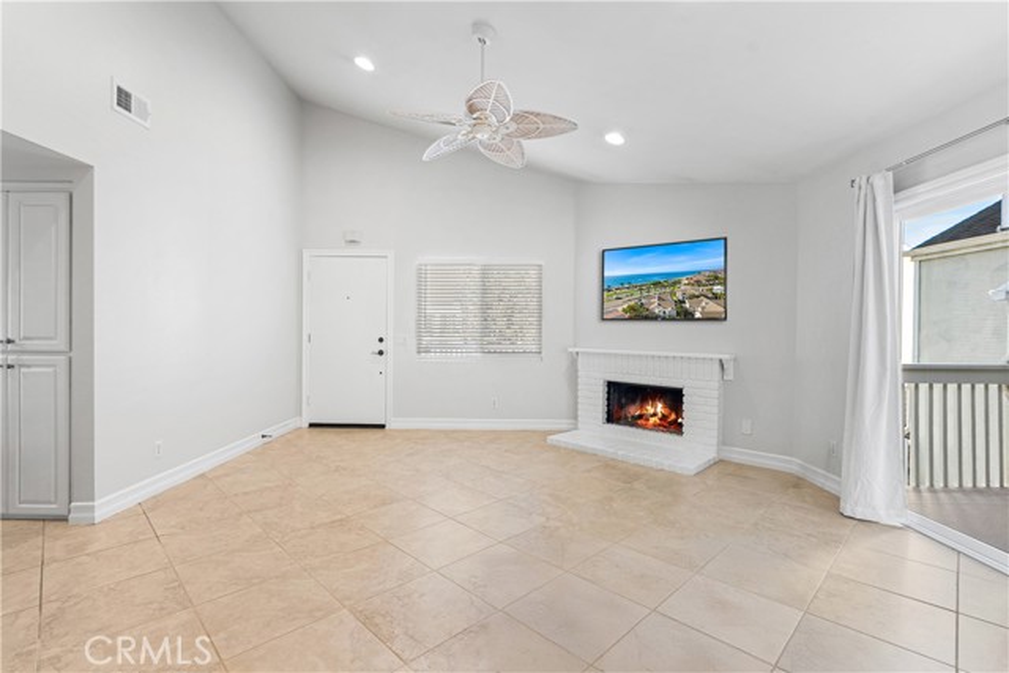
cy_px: 336
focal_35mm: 16
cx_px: 504
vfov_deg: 73.8
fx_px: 449
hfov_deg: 96.7
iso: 100
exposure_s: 1/2
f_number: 8
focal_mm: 16
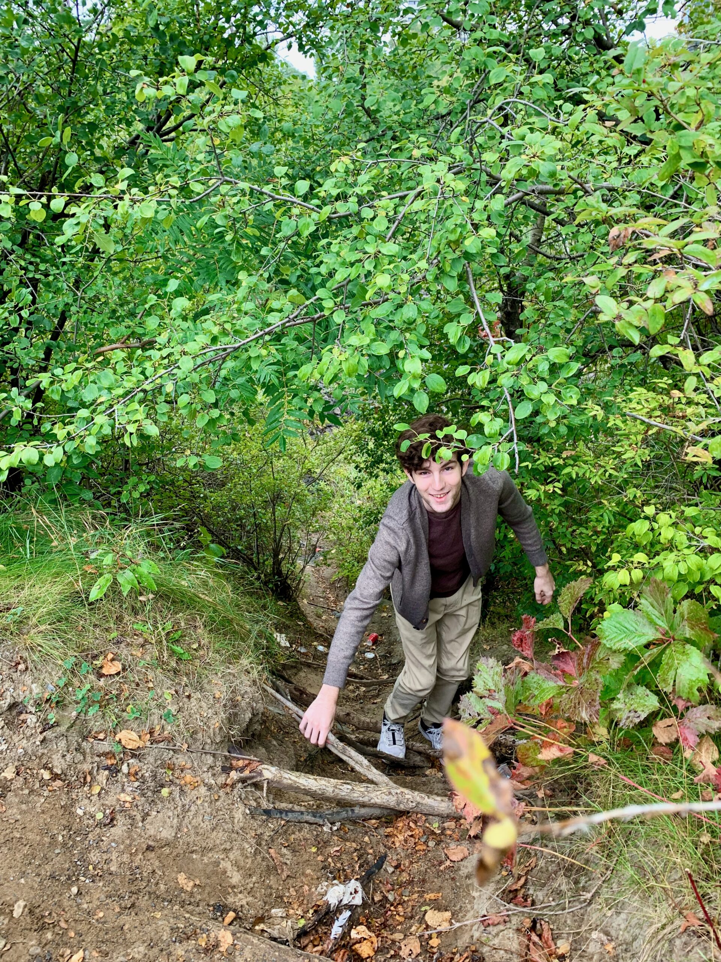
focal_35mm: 26
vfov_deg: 67.3
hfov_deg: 53.1
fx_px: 722
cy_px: 481
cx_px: 360
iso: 40
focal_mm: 4.25
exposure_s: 1/121
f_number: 1.8
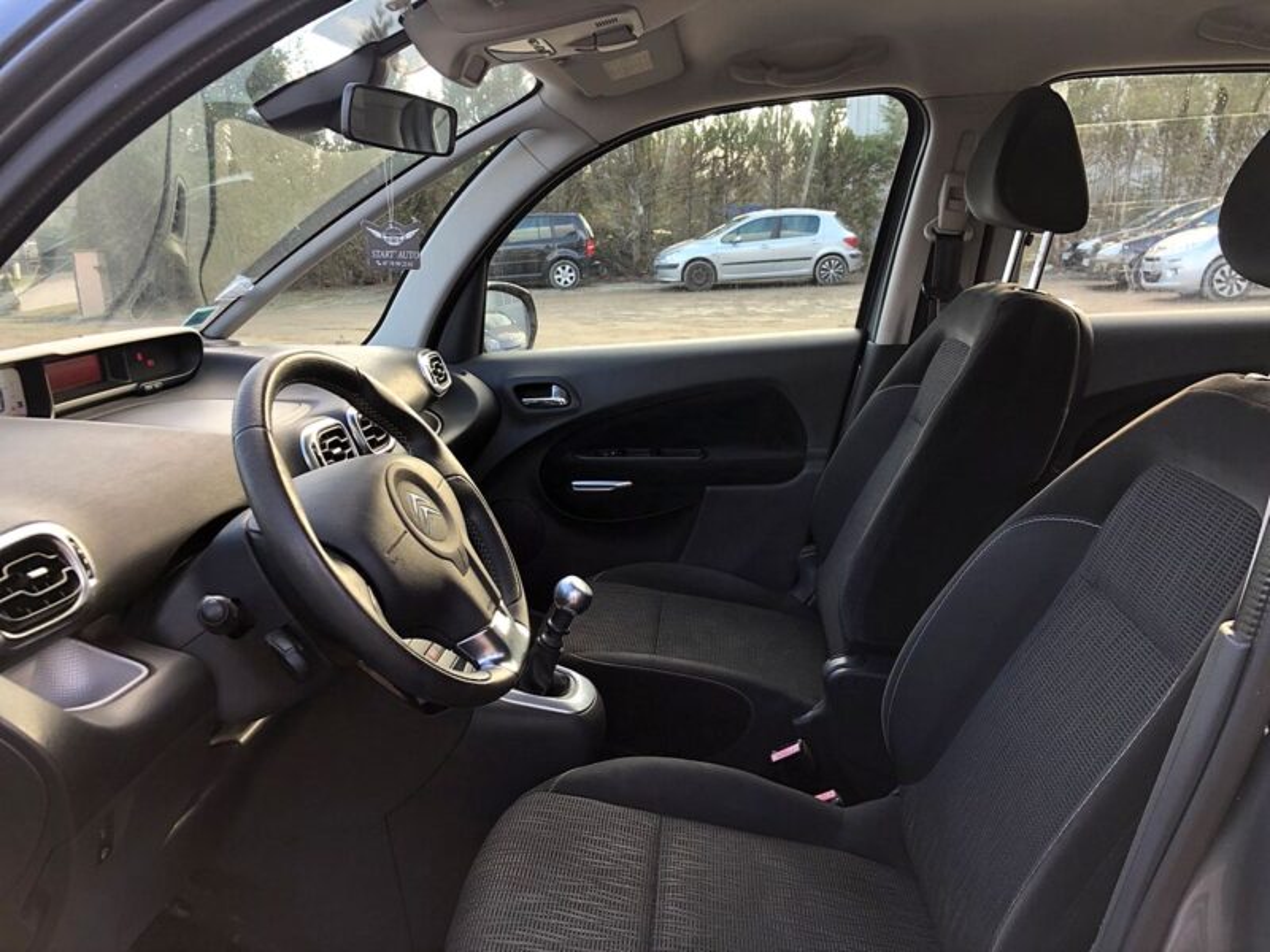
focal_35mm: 28
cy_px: 476
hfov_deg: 63.4
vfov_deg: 49.7
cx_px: 635
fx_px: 1027
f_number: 1.8
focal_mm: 4
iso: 50
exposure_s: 1/120
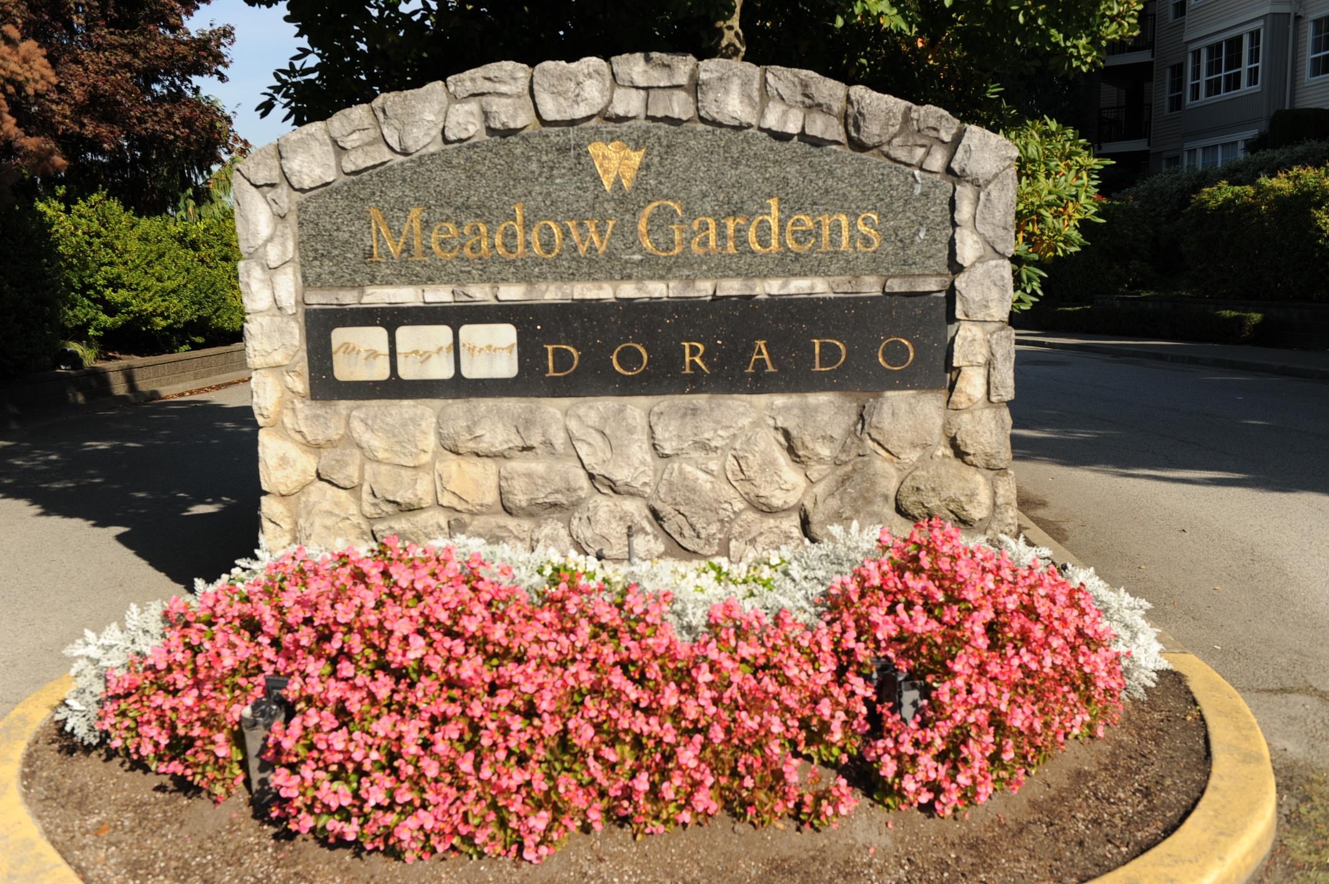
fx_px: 1181
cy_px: 442
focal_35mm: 32
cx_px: 664
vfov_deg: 41.1
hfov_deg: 58.7
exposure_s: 1/1600
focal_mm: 32
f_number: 5.6
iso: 400
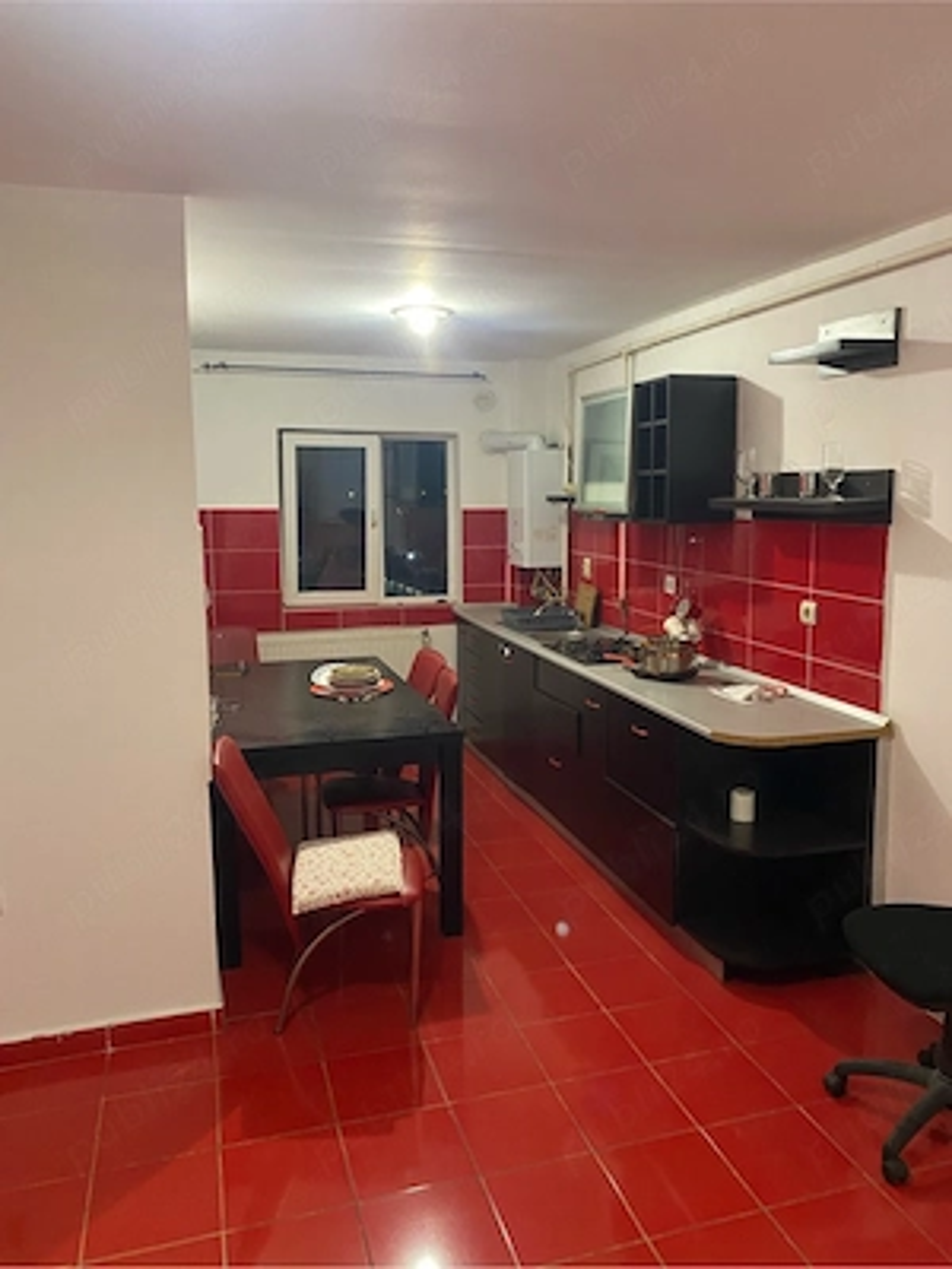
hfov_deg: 53.1
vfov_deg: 67.3
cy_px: 634
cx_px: 476
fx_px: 953
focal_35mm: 26
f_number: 1.8
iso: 400
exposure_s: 1/33
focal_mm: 4.25
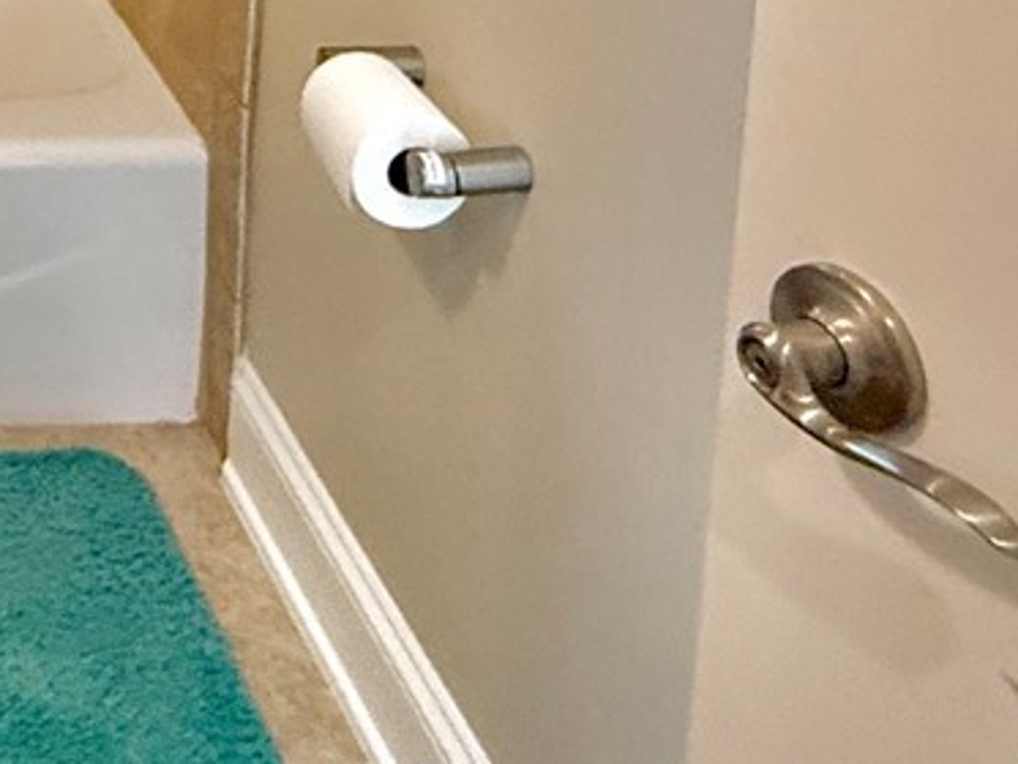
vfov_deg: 19.2
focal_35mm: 60
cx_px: -407
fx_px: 1765
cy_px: -570
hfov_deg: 25.9
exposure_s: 1/60
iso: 400
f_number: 2.2
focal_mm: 2.22
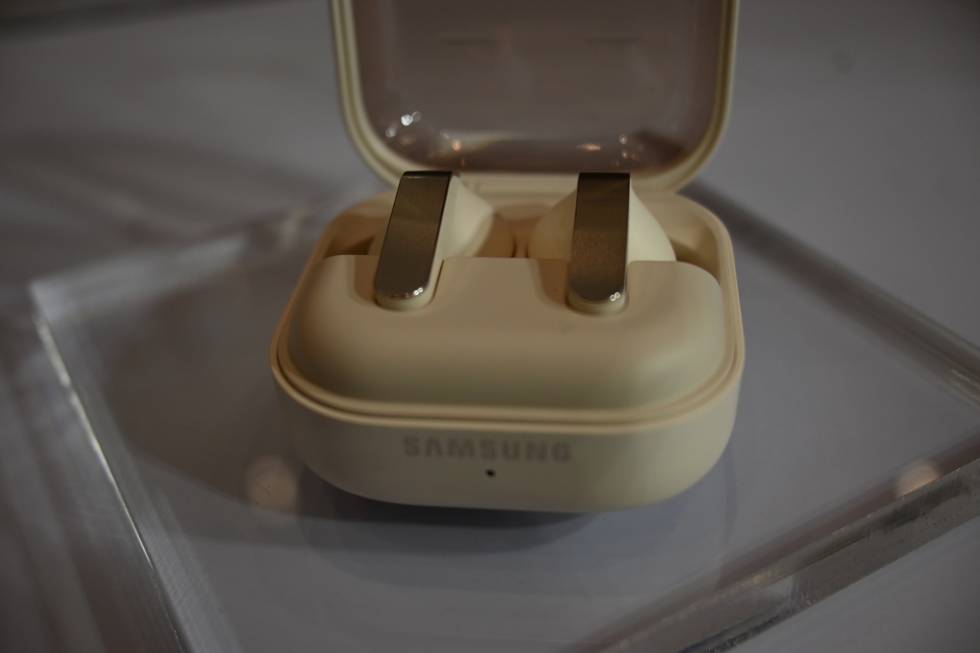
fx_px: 1021
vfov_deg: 35.5
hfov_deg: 51.3
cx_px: 490
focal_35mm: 38
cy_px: 326
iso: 280
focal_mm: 25
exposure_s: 1/250
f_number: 4.2
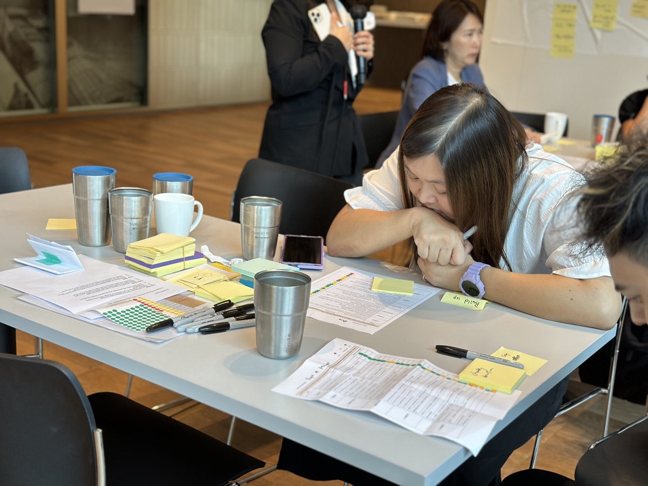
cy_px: 243
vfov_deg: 30.3
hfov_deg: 39.7
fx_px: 899
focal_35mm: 48
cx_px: 324
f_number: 1.78
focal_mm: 6.86
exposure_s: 1/135
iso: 64
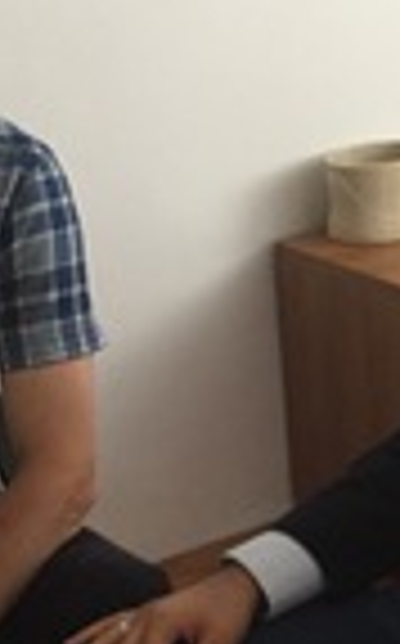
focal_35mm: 84
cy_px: 327
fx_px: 1470
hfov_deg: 15.3
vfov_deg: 24.7
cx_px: 355
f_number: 2.2
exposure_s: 1/20
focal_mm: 4.15
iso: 250
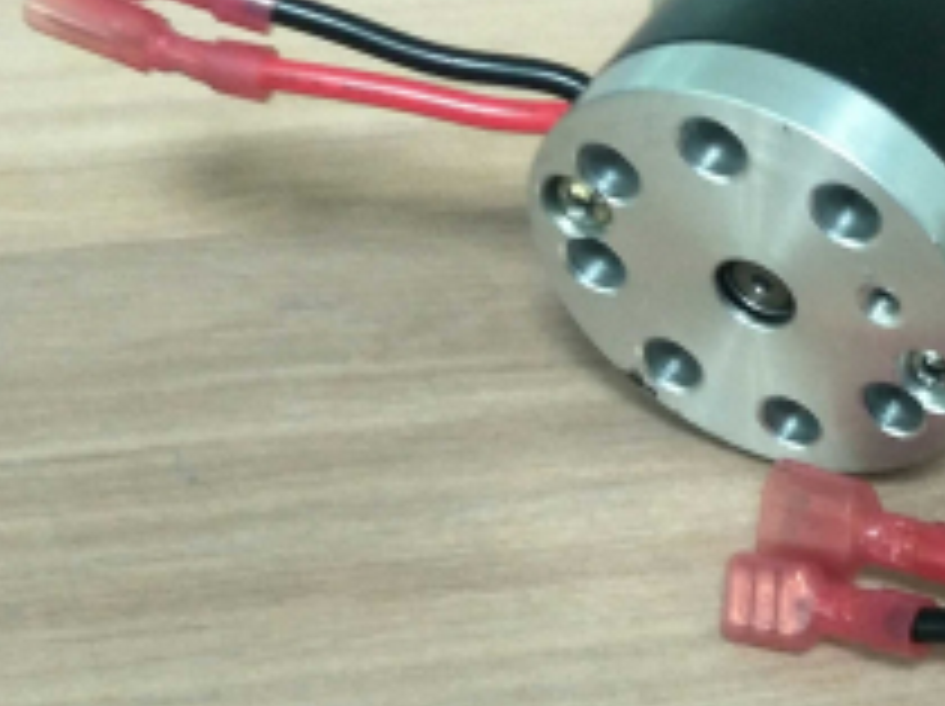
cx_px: 1076
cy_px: 328
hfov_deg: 27.7
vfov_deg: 23.2
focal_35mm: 63
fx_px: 1718
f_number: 2
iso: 393
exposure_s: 1/20
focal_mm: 3.79
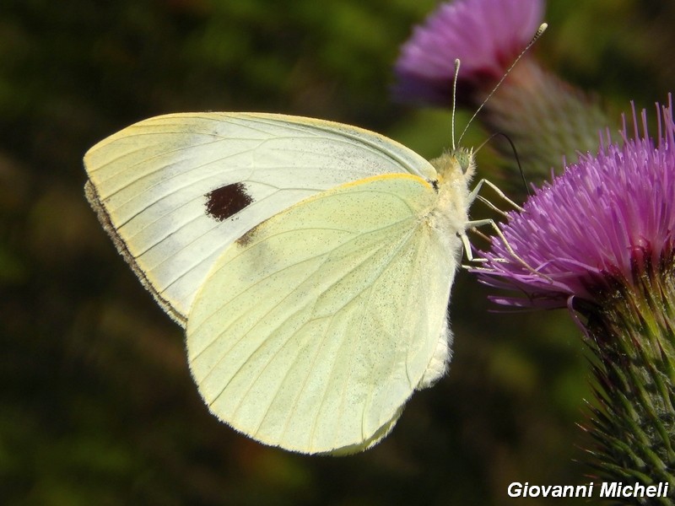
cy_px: 253
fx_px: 3159
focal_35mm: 162
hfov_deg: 12.2
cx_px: 338
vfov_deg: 9.2
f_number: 5.1
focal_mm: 28.7
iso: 125
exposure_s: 1/1250
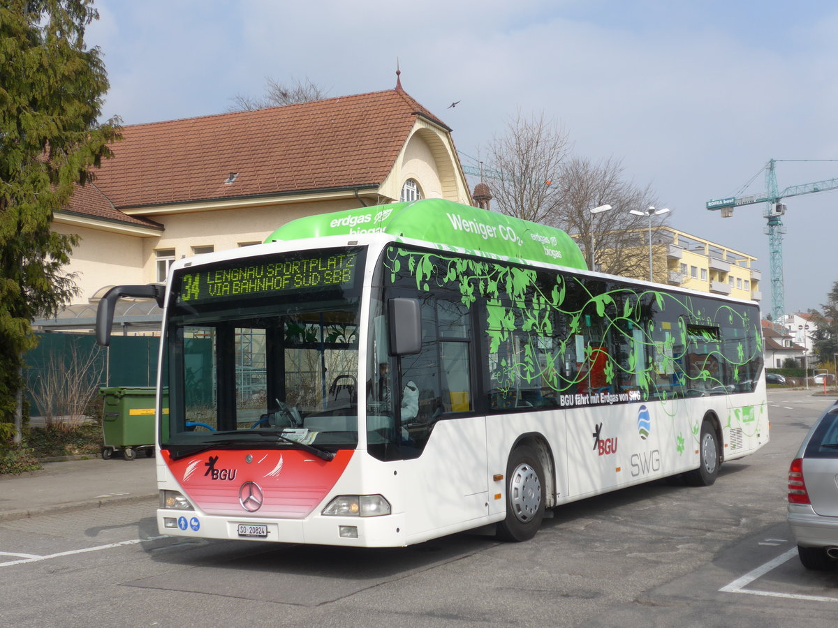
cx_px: 419
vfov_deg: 32.9
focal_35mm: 44
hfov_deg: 42.9
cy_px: 314
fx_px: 1065
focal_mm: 9.5
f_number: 3
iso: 80
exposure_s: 1/1600
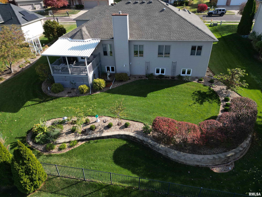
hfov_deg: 71.6
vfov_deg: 56.8
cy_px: 98
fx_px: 182
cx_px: 131
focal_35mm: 24
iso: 100
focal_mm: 6.72
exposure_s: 1/1250
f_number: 1.7
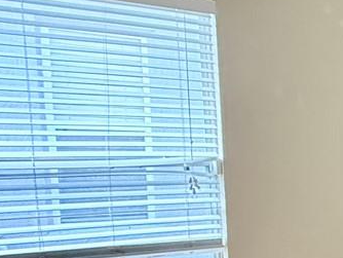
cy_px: 208
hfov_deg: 19.1
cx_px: 669
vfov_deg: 21.7
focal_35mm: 67
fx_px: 664
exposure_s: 1/60
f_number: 2.2
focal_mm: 2.22
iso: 250
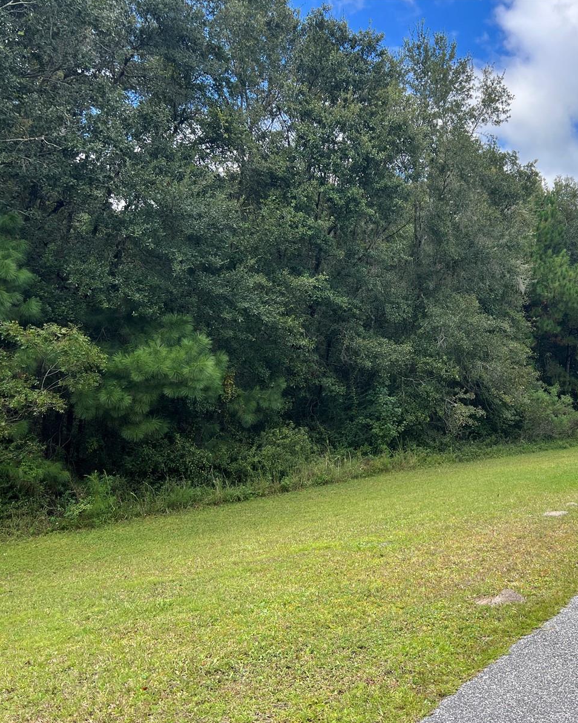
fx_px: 727
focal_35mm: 34
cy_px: 361
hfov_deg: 41.8
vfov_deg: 52.8
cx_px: 444
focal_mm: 5.7
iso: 50
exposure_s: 1/1395
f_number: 1.5
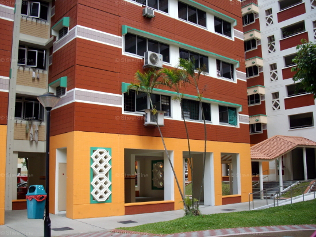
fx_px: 338
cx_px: 158
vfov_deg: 38.6
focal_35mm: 37
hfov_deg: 50.2
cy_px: 118
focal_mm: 6.2
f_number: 2.8
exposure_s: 1/250
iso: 80
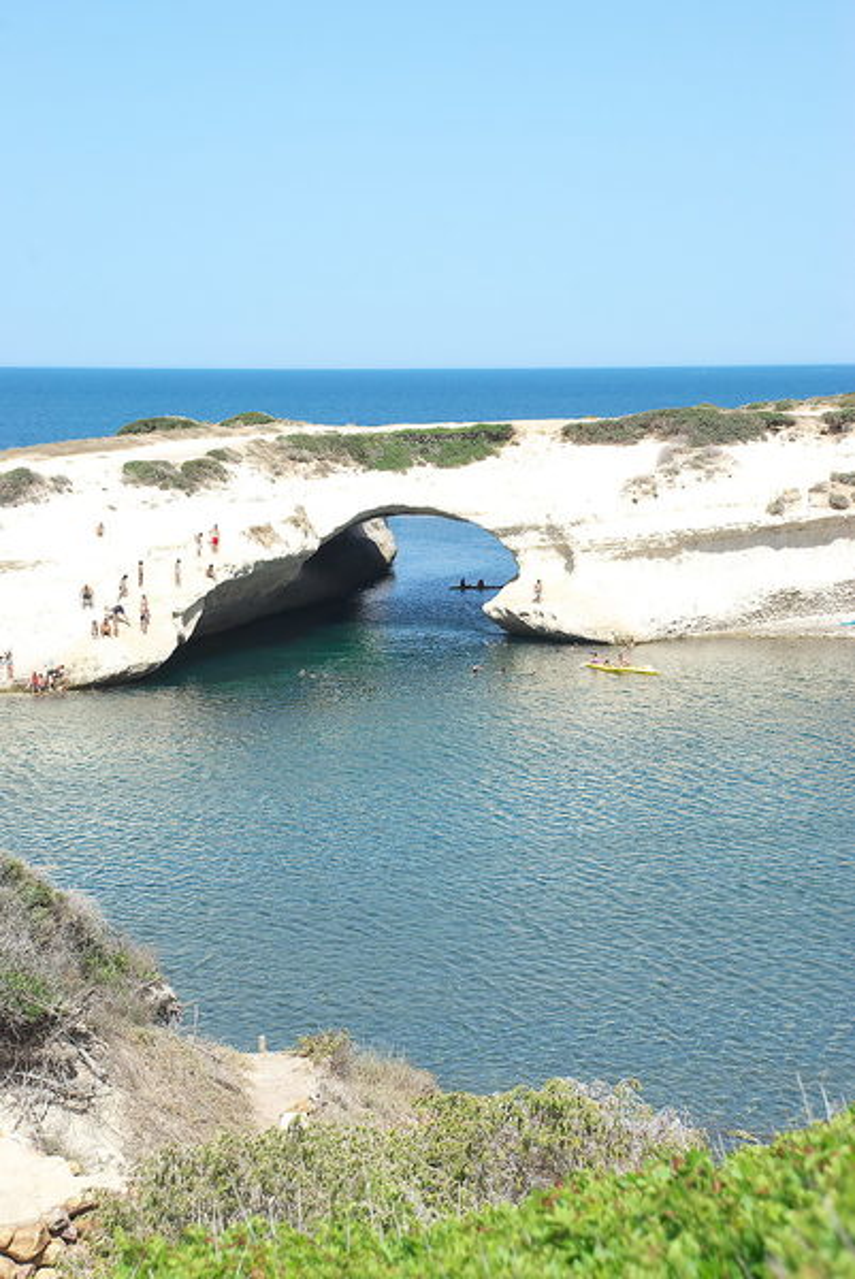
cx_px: 428
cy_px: 640
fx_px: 2560
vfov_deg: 28.1
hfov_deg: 19.0
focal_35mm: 72
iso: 200
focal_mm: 48
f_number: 10
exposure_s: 1/400
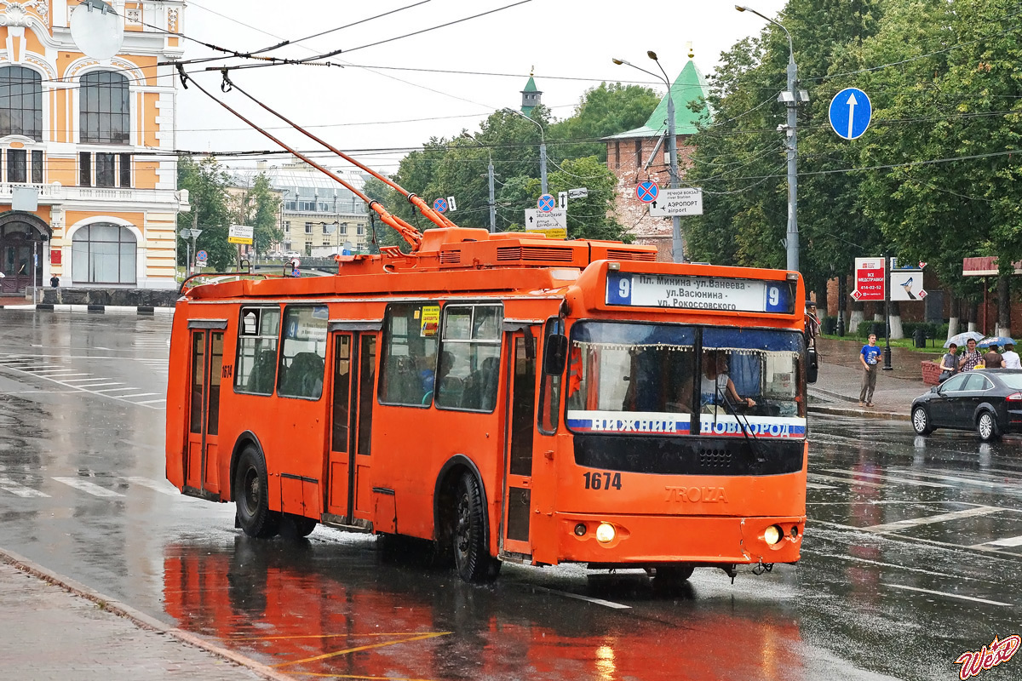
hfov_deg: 24.6
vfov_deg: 16.6
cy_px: 340
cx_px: 511
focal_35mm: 82
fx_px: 2342
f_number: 7.1
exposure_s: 1/640
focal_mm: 55
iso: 800
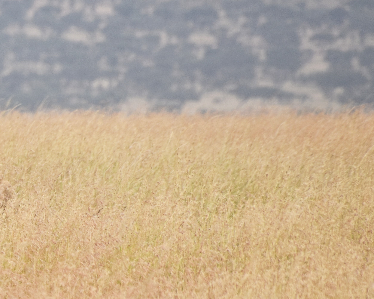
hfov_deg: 1.4
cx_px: -45
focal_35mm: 1354
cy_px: 229
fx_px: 14987
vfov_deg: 1.1
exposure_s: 1/250
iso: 250
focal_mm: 400
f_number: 8
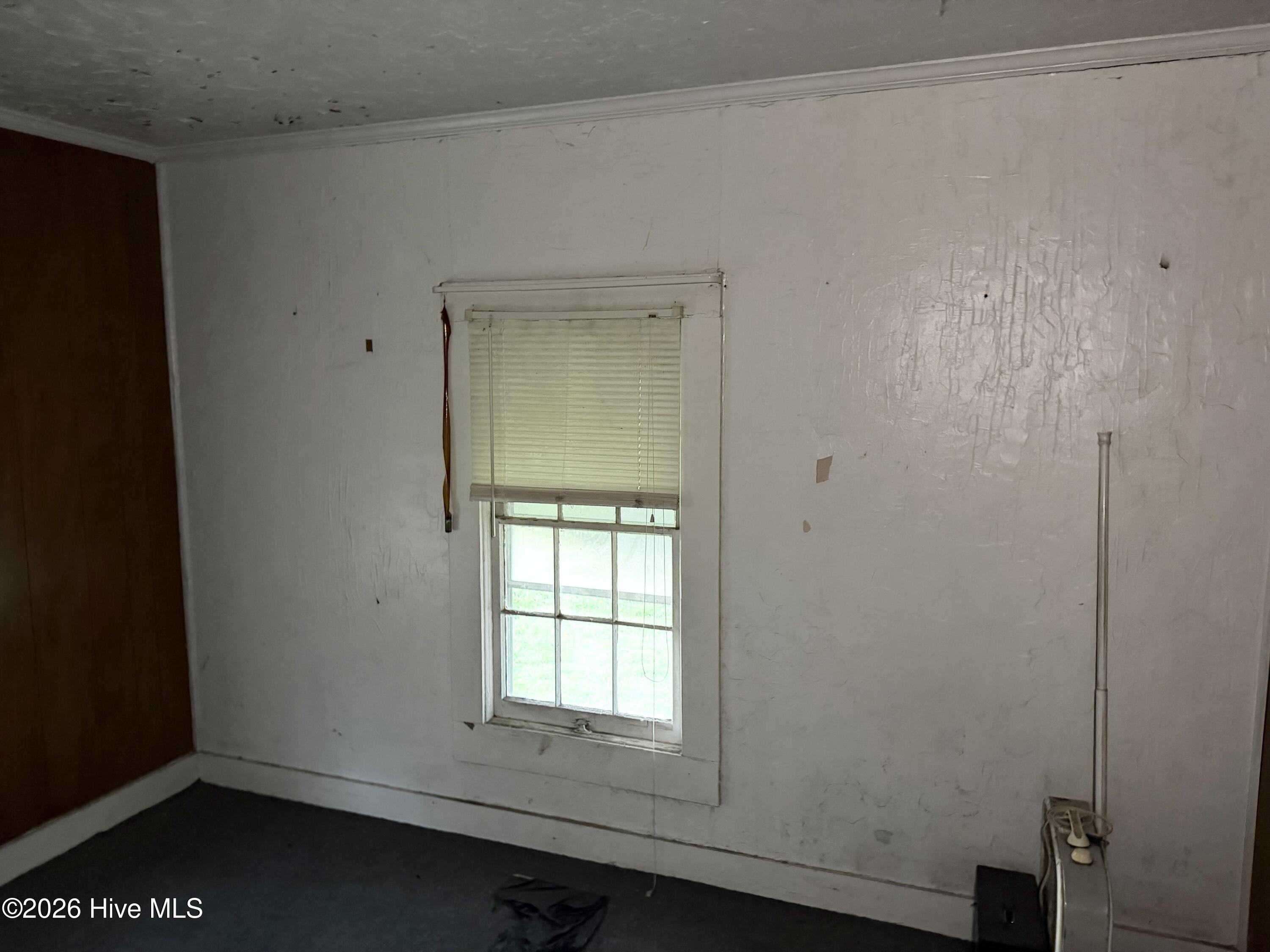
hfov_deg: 71.6
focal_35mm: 24
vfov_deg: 56.8
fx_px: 881
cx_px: 635
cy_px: 476
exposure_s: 1/31
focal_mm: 6.76
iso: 1000
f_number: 1.78
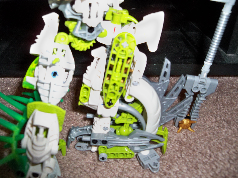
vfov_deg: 40.7
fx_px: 241
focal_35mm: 35
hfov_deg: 52.6
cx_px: 119
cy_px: 89
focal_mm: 6.2
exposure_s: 1/30
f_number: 3.5
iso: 200
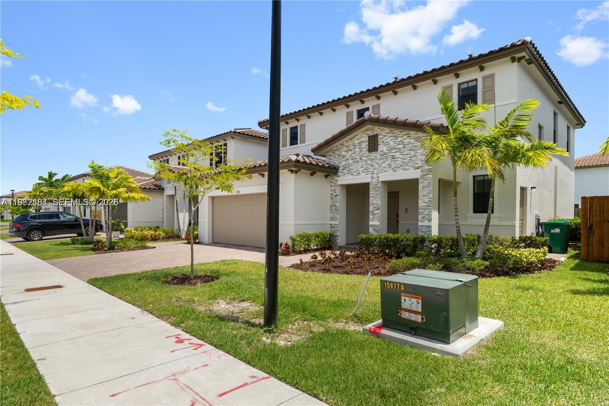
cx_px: 304
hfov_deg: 81.2
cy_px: 203
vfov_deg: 59.5
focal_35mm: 21
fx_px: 355
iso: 160
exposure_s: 1/200
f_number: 9
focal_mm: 14
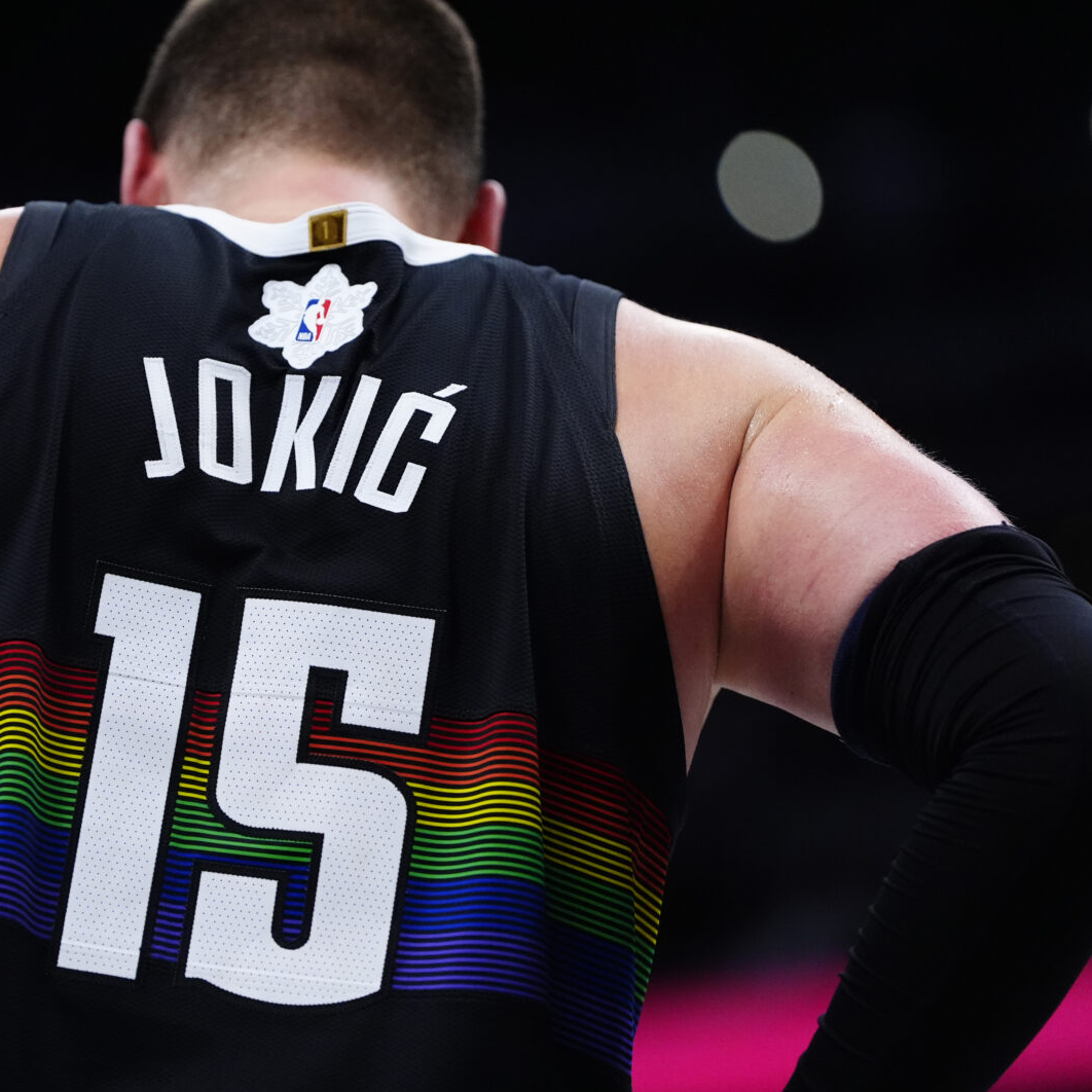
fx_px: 9137
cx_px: 332
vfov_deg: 6.8
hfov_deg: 6.8
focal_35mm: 256
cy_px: 548
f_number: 3.2
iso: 4000
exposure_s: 1/2000
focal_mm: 200
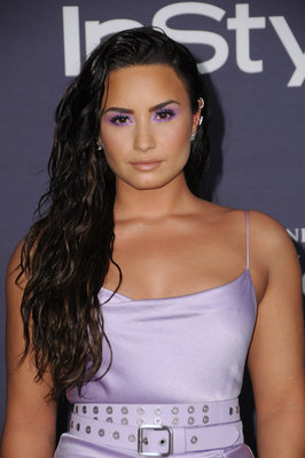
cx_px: 152
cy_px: 229
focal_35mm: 168
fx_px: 2139
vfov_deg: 12.2
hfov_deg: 8.2
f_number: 7.1
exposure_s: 1/160
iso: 1000
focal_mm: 112
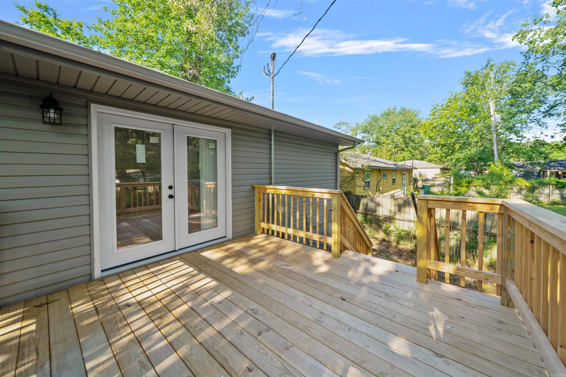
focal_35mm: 12
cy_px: 188
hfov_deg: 112.6
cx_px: 283
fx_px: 189
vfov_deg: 90.0
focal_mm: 12
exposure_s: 1/80
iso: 250
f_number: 8
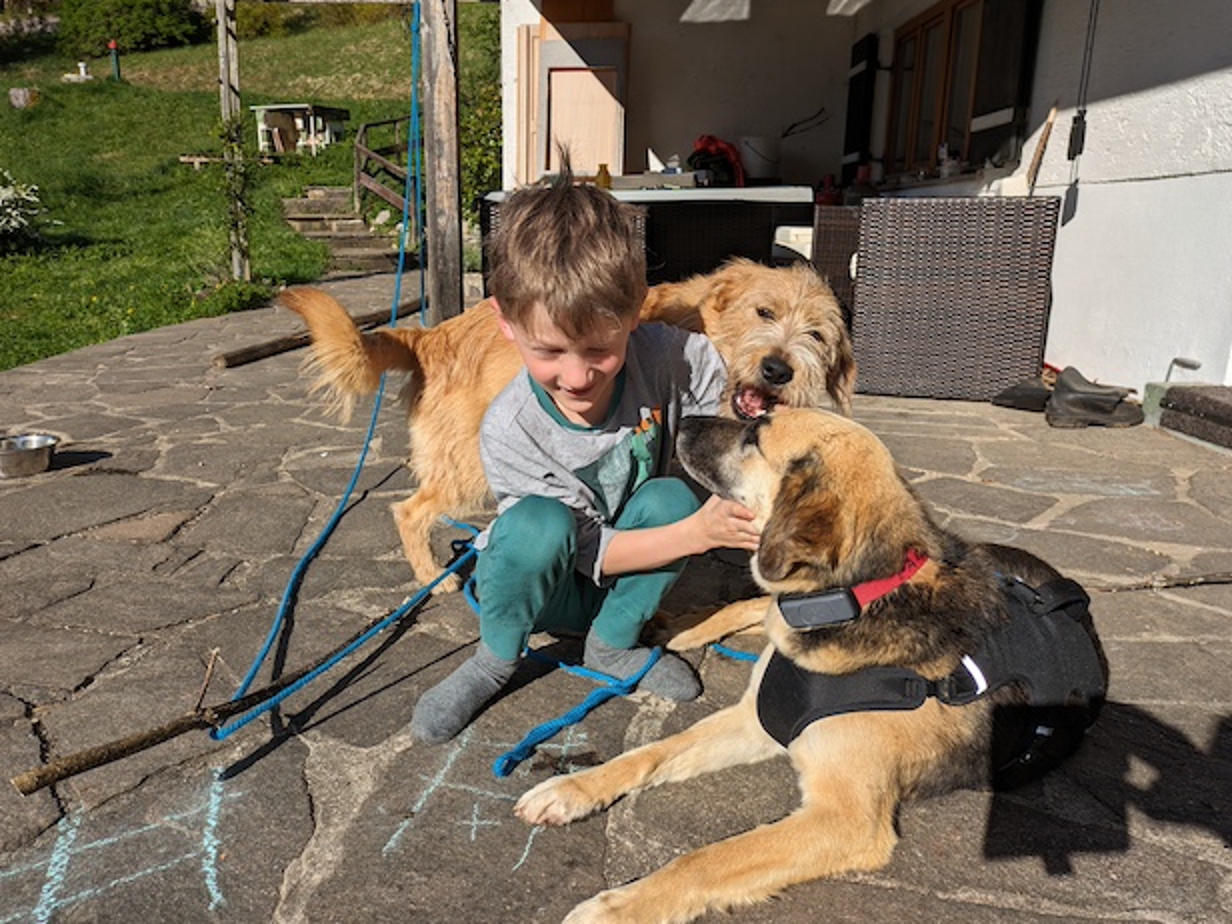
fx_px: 925
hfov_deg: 67.3
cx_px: 608
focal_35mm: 26
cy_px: 461
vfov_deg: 53.1
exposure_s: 1/3226
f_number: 1.89
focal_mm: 5.43
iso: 44
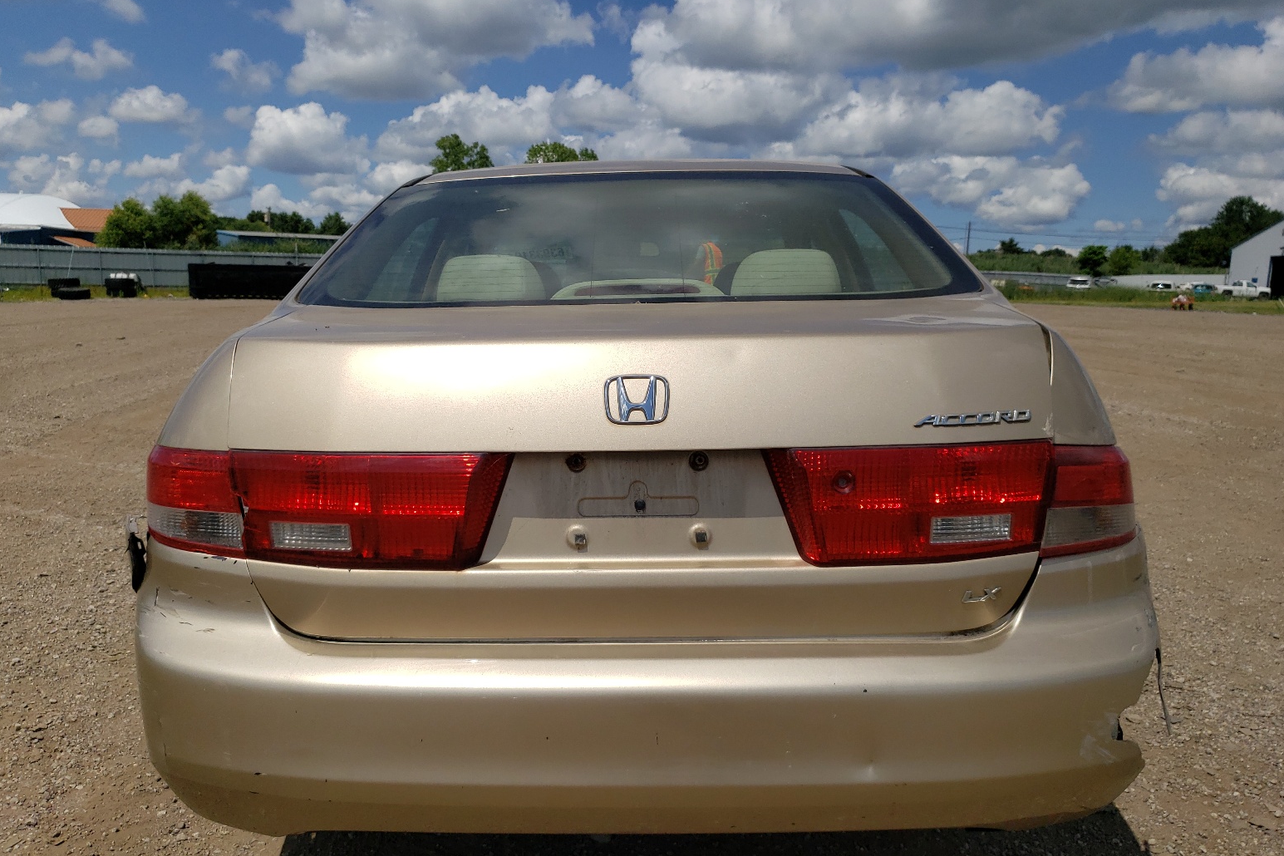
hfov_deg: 65.5
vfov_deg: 46.3
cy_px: 480
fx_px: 999
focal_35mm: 28
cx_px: 649
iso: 52
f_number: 1.5
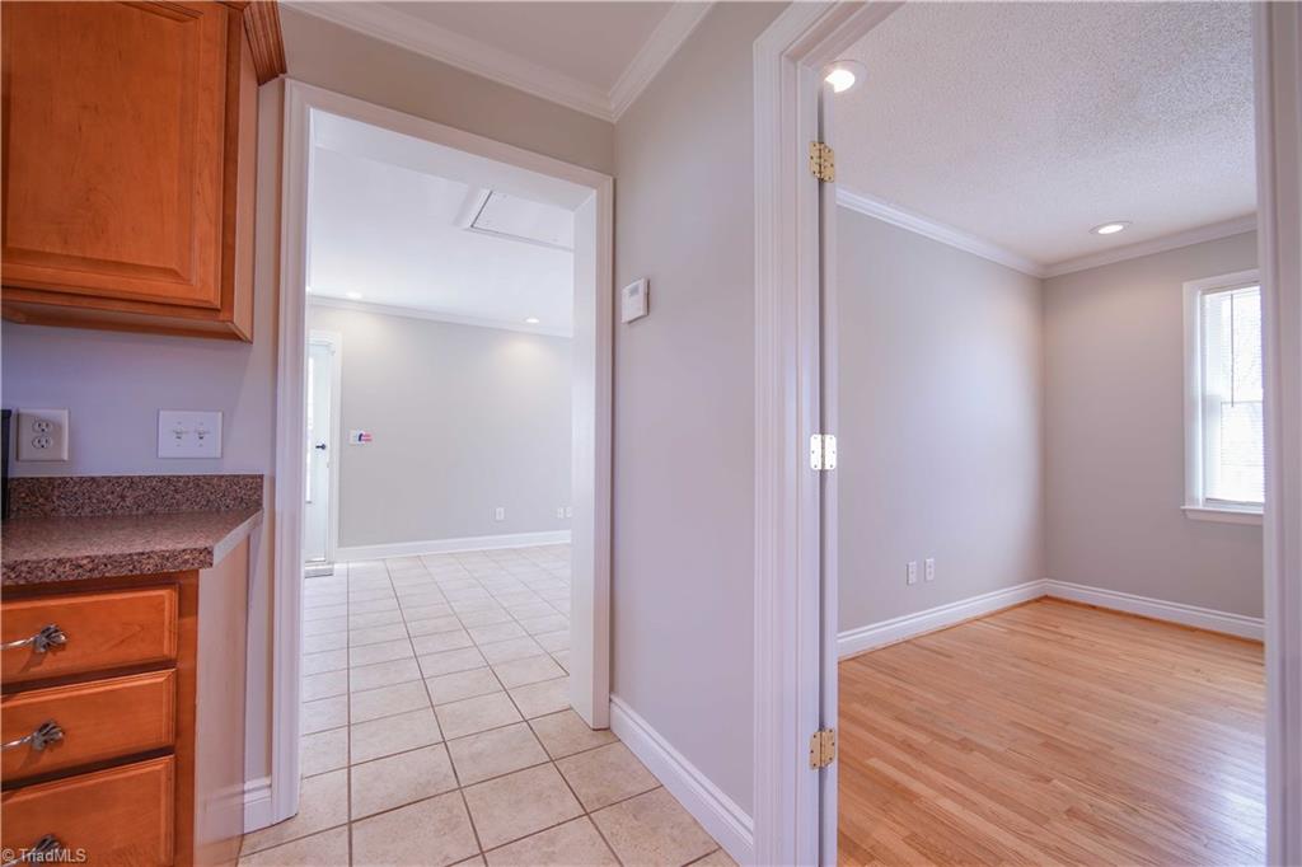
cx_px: 651
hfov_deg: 104.3
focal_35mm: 14
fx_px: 506
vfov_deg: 81.2
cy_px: 434
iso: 200
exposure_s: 1/8
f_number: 7.1
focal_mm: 14
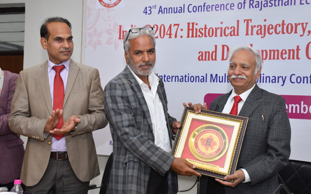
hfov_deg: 38.2
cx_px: 154
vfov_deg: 24.4
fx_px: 449
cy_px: 94
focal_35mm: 53
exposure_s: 1/125
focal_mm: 34
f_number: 5.6
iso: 800
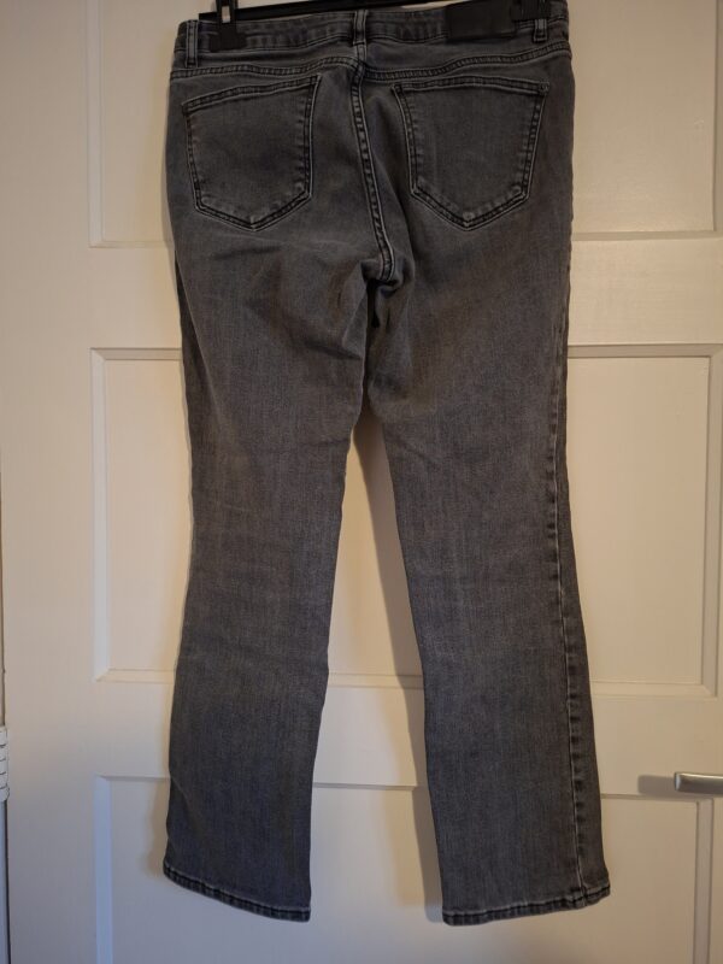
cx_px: 362
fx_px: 641
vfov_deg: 73.9
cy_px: 482
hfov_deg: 58.9
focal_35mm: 23
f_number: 1.8
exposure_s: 1/20
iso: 800
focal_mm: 5.54
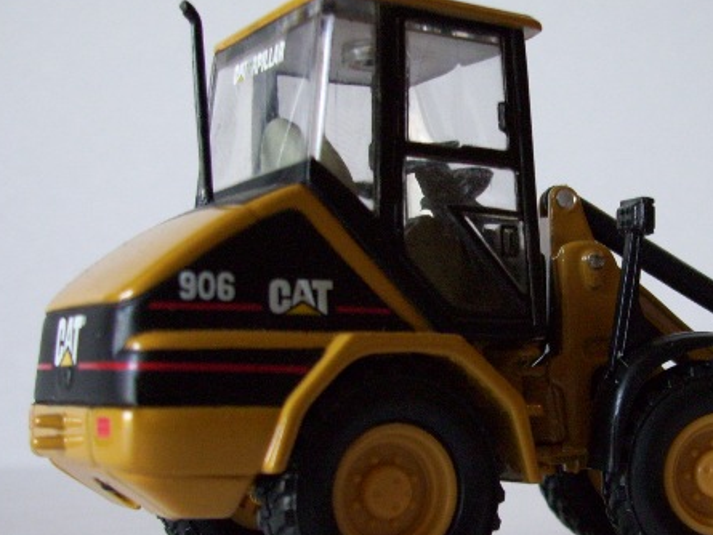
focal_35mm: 61
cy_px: 360
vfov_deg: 23.9
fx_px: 1257
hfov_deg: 31.2
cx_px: 517
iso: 160
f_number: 2.9
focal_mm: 5.7
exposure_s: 1/15
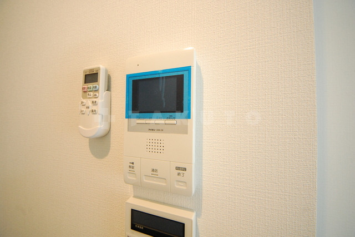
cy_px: 118
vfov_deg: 89.9
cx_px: 178
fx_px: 118
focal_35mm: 12
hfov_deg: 112.6
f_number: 4.5
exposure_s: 1/40
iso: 1600
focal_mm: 8
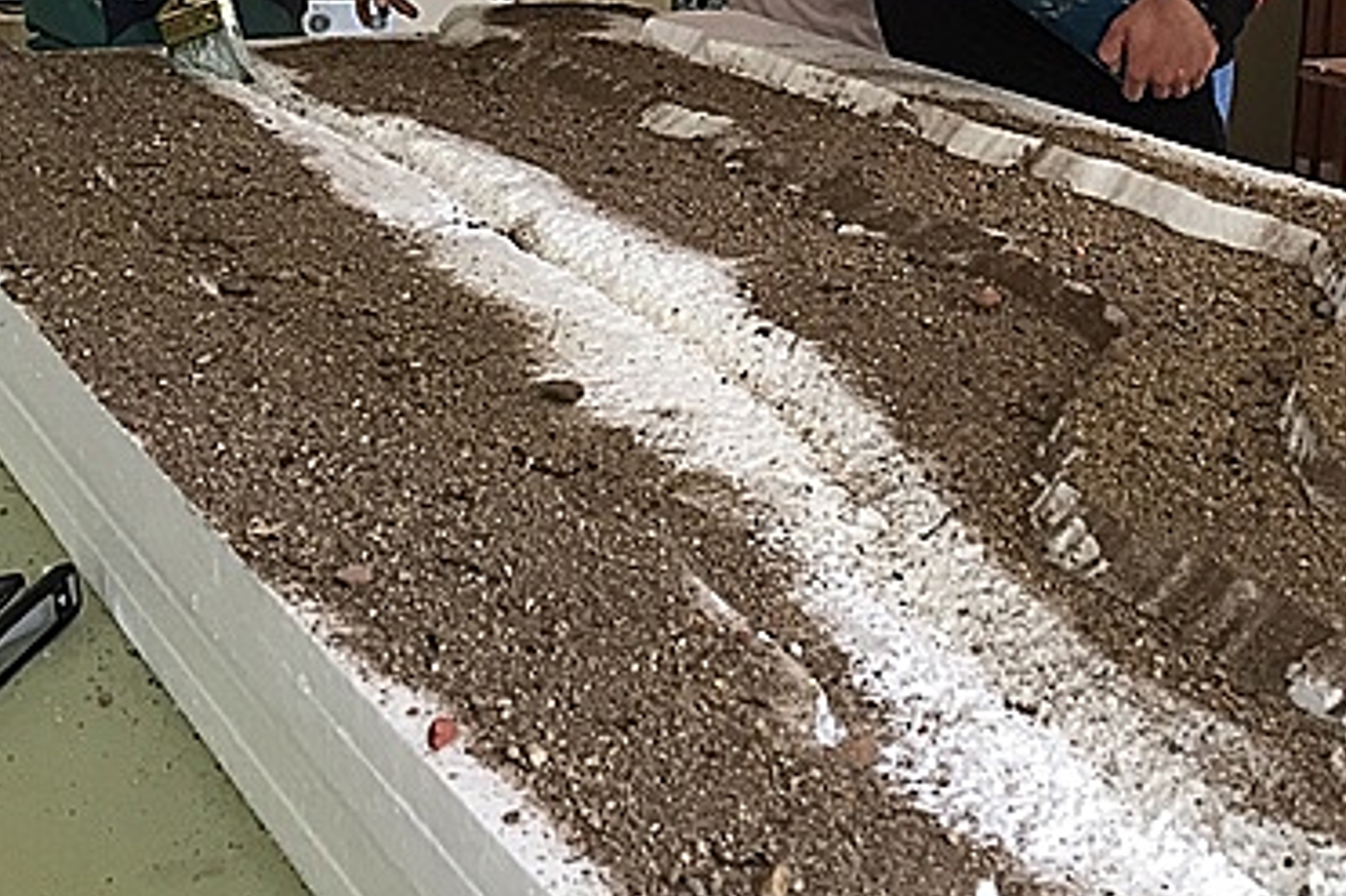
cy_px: 62
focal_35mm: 52
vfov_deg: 25.1
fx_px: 1943
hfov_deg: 37.5
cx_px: 961
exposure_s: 1/33
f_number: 2.2
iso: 50
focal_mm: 4.15
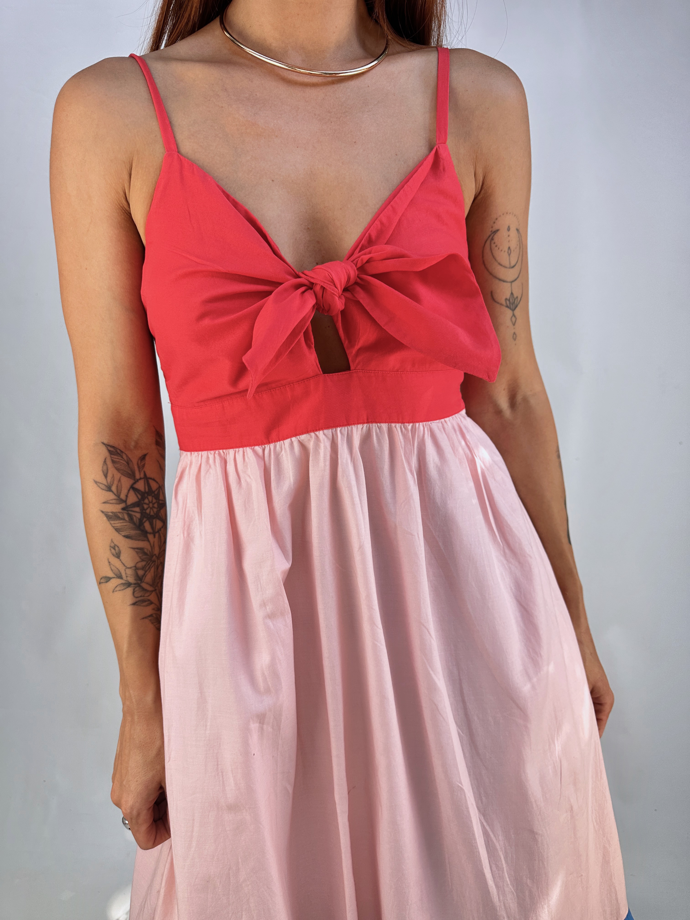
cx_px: 345
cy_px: 460
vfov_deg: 71.6
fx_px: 638
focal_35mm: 24
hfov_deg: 56.8
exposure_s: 1/331
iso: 80
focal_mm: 6.86
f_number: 1.78
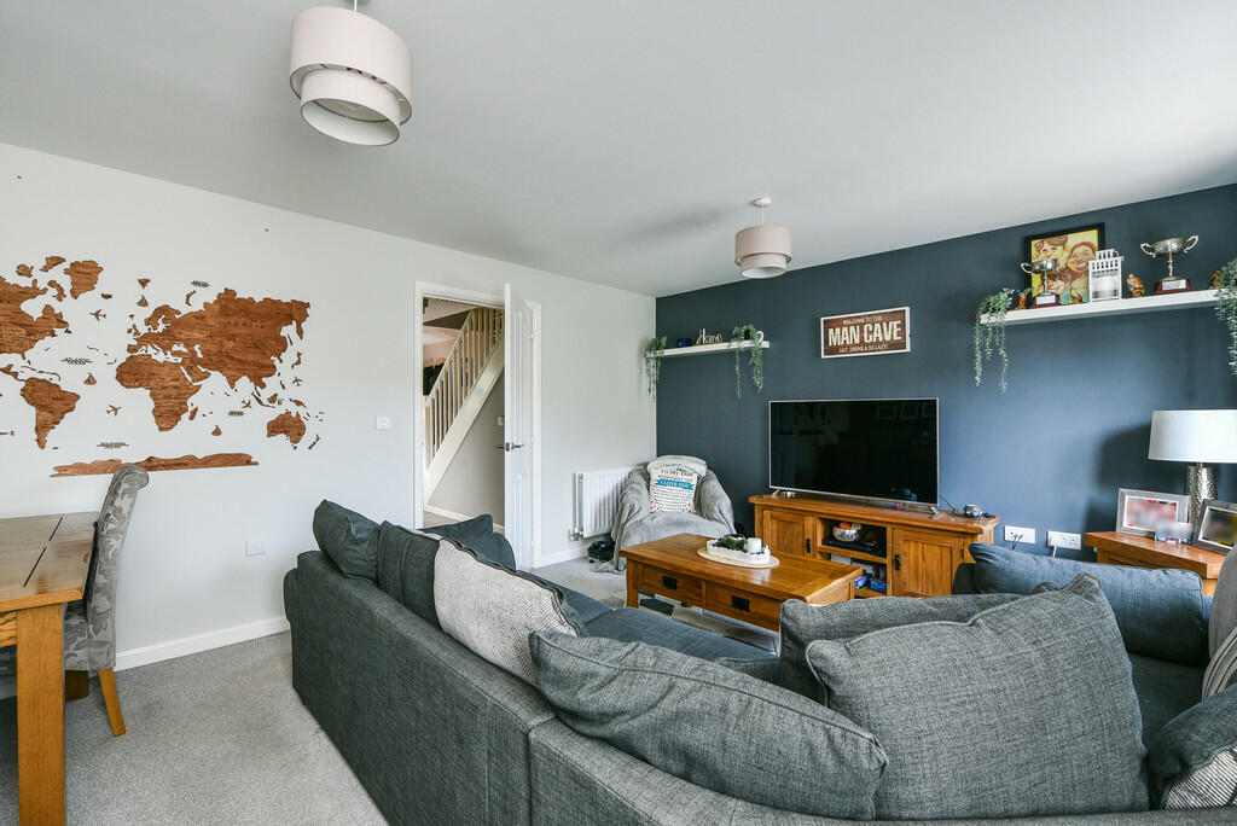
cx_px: 618
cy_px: 413
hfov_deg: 104.2
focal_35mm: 14
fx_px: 481
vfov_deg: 81.3
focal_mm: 14
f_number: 9
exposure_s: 1/4
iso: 250
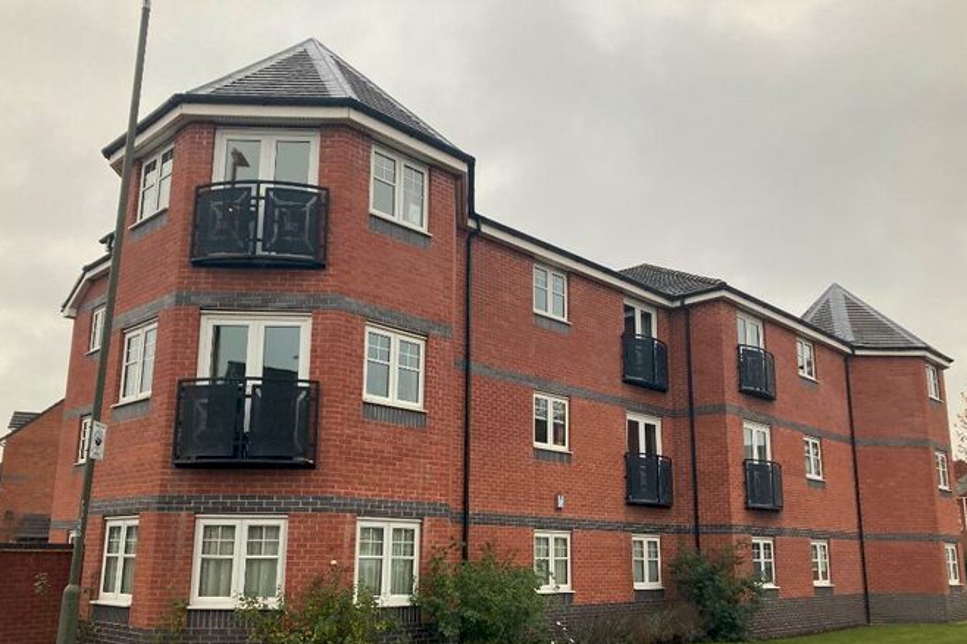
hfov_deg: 60.3
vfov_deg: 42.1
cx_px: 485
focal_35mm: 31
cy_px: 384
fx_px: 832
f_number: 1.8
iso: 80
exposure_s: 1/121
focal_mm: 3.99
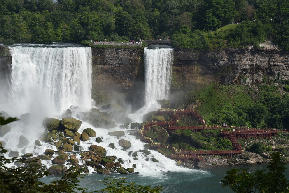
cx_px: 144
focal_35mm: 122
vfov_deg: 11.2
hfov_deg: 16.8
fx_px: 980
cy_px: 96
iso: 100
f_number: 10
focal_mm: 122
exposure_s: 1/400
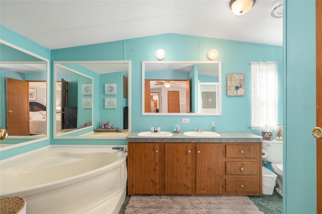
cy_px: 107
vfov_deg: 73.7
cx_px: 161
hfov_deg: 96.7
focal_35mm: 16
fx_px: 143
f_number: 7.1
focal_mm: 16
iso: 400
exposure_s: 1/8
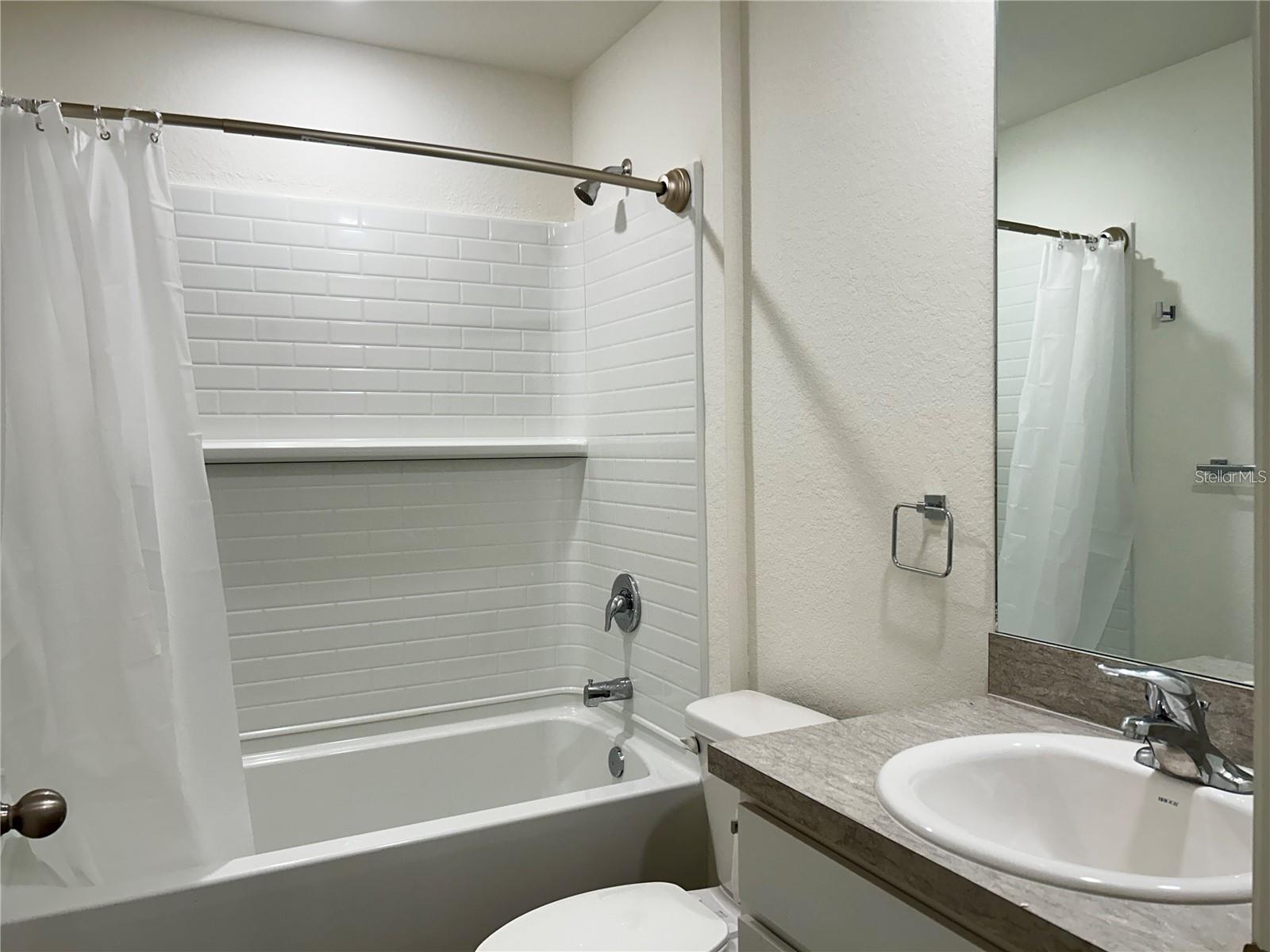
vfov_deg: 53.1
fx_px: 954
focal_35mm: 26
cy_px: 476
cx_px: 635
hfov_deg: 67.3
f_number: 1.5
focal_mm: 5.7
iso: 100
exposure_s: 1/120
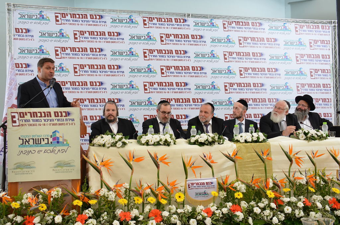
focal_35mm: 33
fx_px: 311
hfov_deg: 57.3
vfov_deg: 39.8
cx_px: 170
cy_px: 112
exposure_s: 1/160
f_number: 6.3
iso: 640
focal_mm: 22
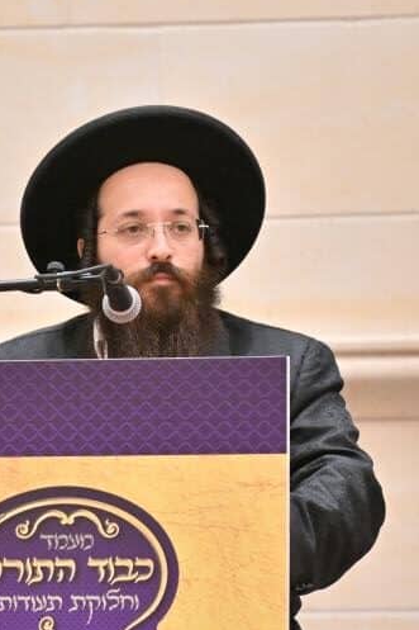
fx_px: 9975
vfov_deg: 3.6
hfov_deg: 2.4
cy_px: 614
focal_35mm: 571
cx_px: 23
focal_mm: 185
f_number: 2.8
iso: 400
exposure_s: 1/200
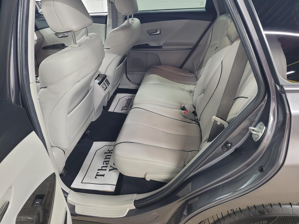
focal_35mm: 26
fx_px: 225
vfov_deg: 53.1
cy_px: 112
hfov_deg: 67.3
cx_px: 150
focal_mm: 5.4
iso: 320
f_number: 1.8
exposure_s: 1/40
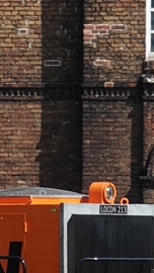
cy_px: 298
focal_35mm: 718
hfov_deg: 1.7
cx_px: -253
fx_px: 5209
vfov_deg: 3.0
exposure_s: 1/200
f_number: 8
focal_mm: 56.39
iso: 100
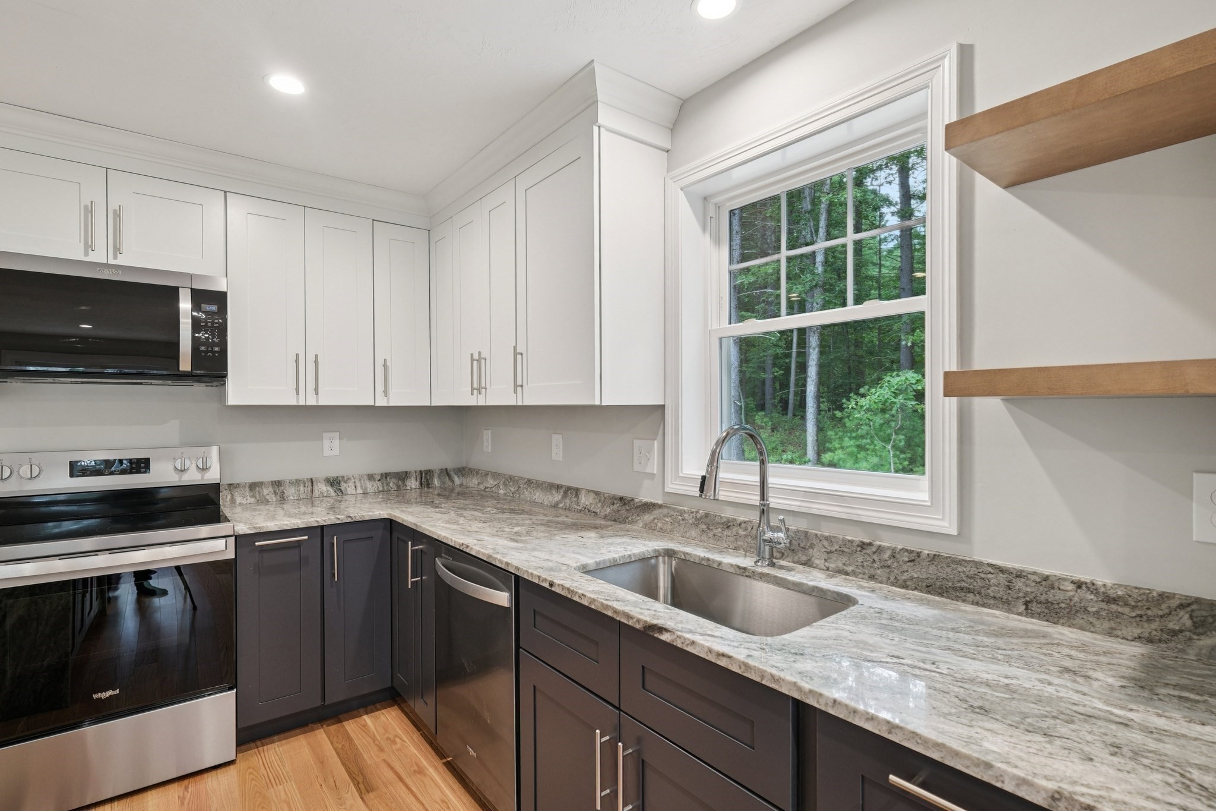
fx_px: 540
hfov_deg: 96.7
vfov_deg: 73.7
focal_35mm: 16
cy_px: 406
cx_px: 608
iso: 320
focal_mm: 10.5
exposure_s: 1/15
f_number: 5.6
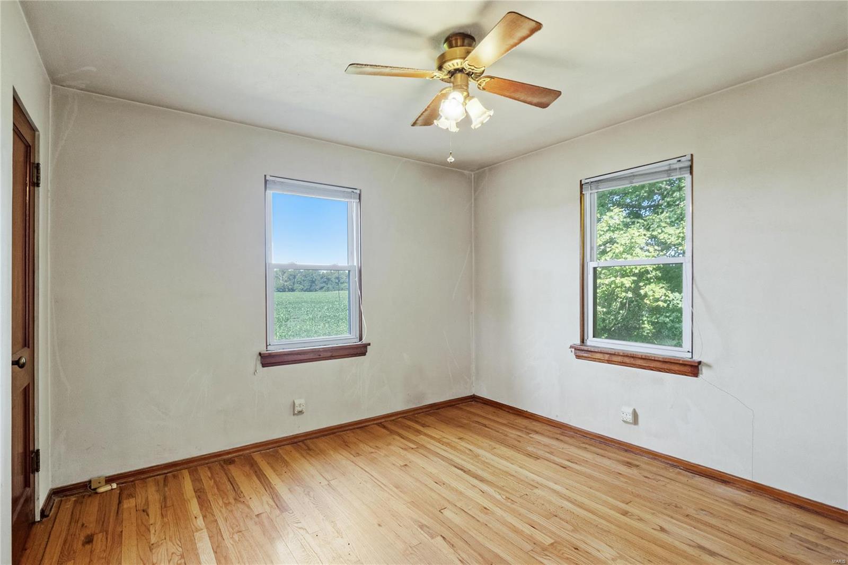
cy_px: 282
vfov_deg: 73.7
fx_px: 377
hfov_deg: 96.7
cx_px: 424
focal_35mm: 16
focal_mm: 8
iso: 400
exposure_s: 1/10
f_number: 8
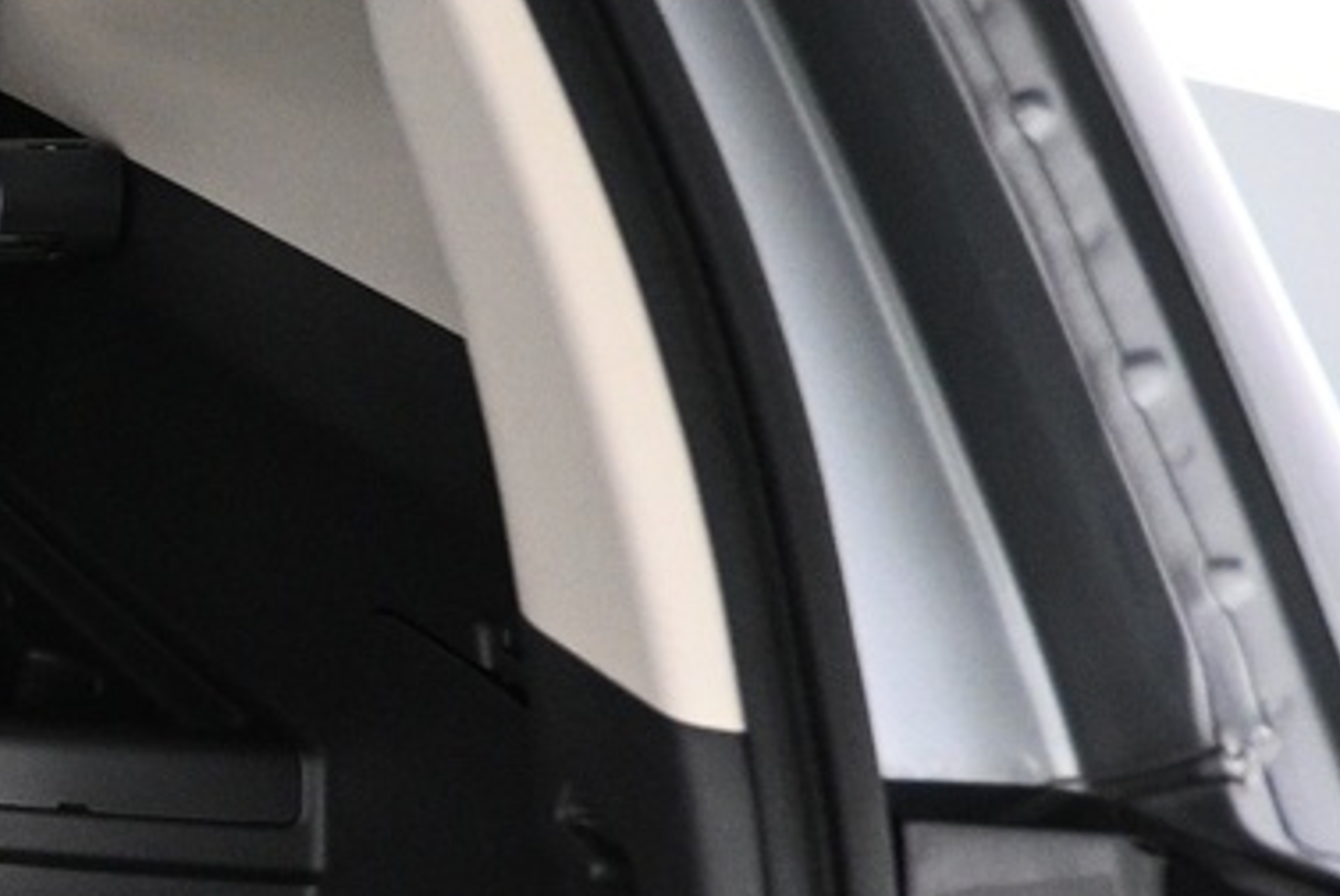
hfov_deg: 15.1
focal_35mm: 103
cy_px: 843
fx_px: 3837
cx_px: -1507
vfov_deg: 13.2
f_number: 3.5
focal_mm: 16
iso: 1600
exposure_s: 1/50
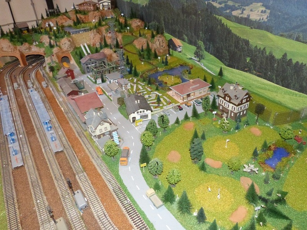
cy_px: 115
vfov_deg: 54.9
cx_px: 154
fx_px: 222
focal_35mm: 25
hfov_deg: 69.4
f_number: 2.8
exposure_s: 1/40
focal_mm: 4.5
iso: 800
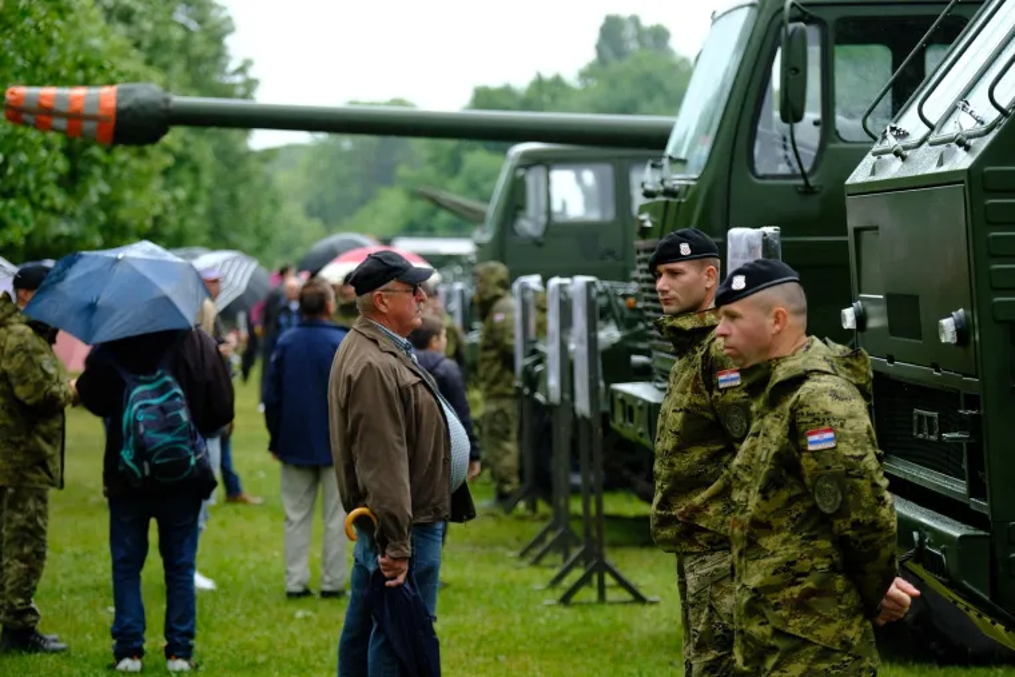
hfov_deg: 15.6
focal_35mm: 131
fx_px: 3694
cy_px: 338
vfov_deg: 10.5
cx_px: 508
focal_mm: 87.1
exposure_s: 1/500
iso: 200
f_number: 2.8
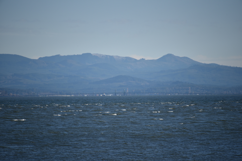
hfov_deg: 6.9
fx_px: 2017
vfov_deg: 4.6
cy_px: 80
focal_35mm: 300
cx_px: 121
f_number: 5.6
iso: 125
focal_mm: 300
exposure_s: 1/640
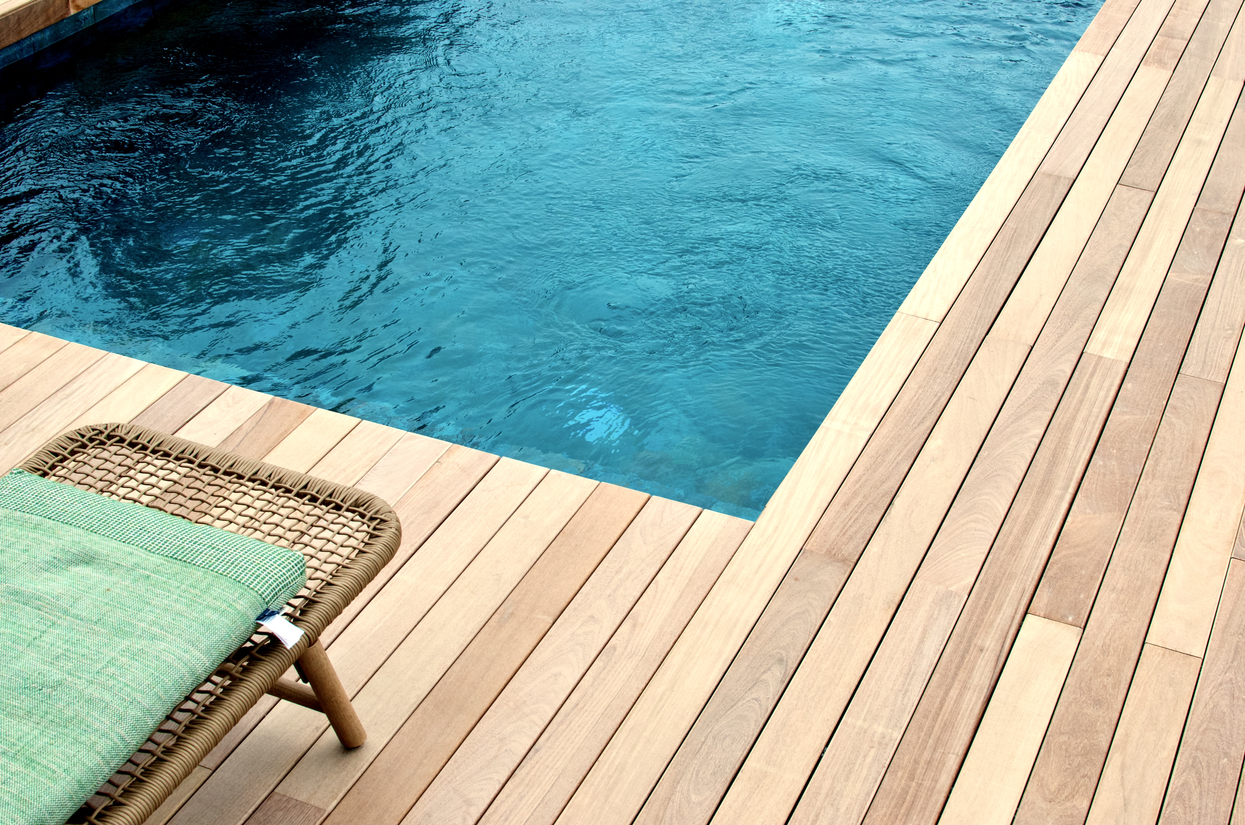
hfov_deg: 37.9
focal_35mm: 52
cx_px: 622
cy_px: 412
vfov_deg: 25.6
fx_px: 1812
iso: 1000
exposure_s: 1/500
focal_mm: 35
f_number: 8
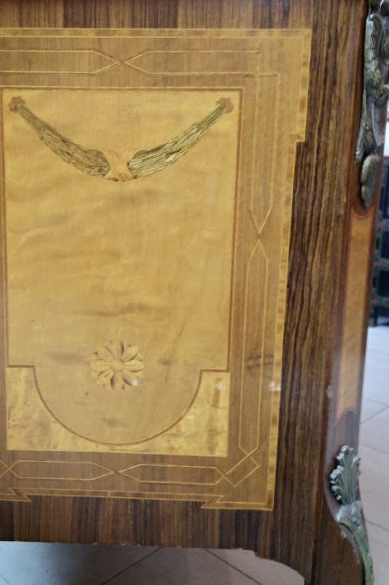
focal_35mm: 30
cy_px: 277
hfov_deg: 42.7
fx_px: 487
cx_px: 117
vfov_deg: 61.9
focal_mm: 4.04
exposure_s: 1/20
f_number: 2
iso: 800
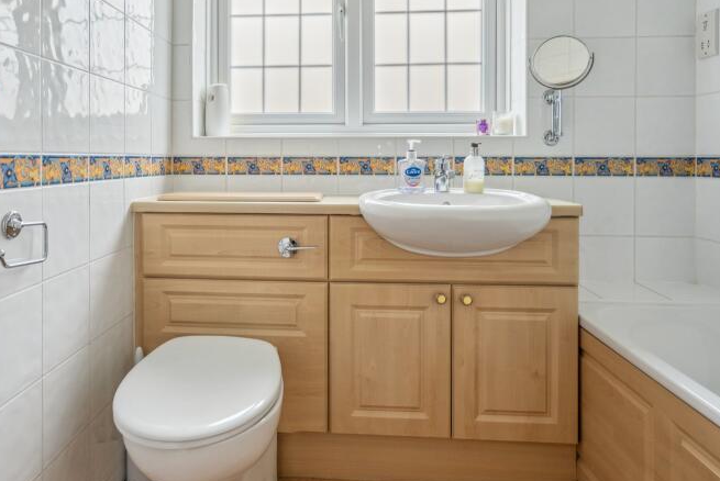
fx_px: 500
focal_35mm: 25
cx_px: 306
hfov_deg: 71.0
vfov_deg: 50.4
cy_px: 159
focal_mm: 16
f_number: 4
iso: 640
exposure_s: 1/80
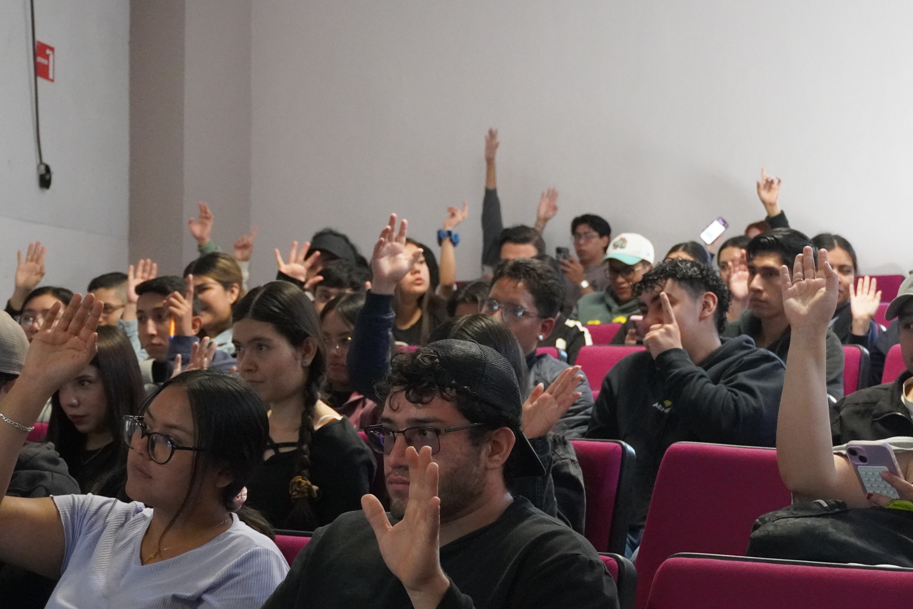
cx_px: 591
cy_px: 351
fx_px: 2206
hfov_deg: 23.3
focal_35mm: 87
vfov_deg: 15.7
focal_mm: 42
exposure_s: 1/50
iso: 6400
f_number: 5.6
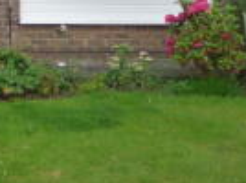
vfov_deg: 12.4
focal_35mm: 109
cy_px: -142
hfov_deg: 17.2
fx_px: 773
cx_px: -50
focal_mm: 4.4
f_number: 2.8
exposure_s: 1/500
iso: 100
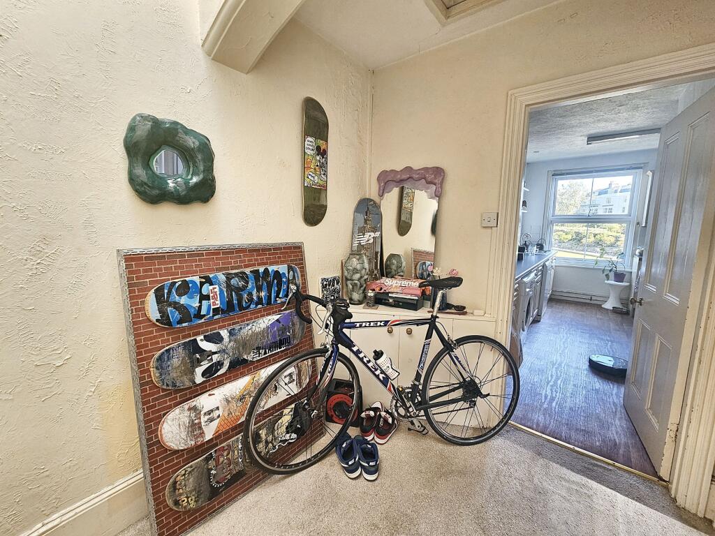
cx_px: 358
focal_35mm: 13
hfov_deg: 106.2
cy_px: 268
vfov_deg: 89.9
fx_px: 269
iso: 100
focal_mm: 2.2
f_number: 2.2
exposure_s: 1/50
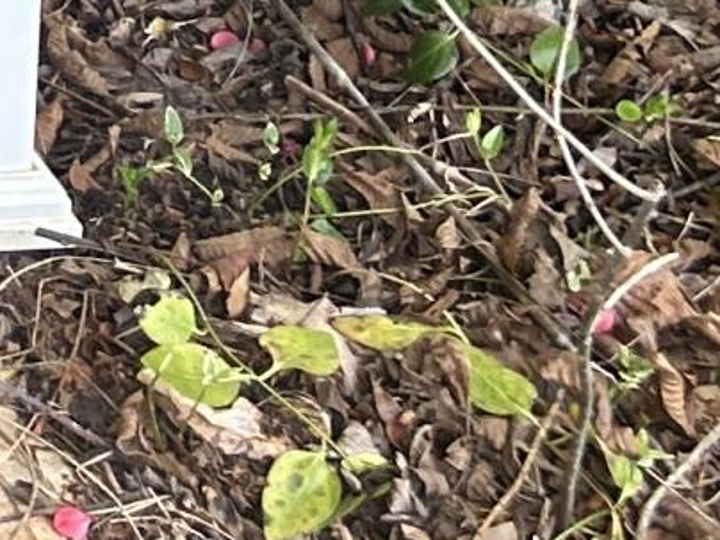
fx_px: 4014
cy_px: -975
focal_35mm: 193
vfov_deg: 7.0
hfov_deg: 9.1
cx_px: -1078
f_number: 1.5
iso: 64
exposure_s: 1/121
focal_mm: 5.7
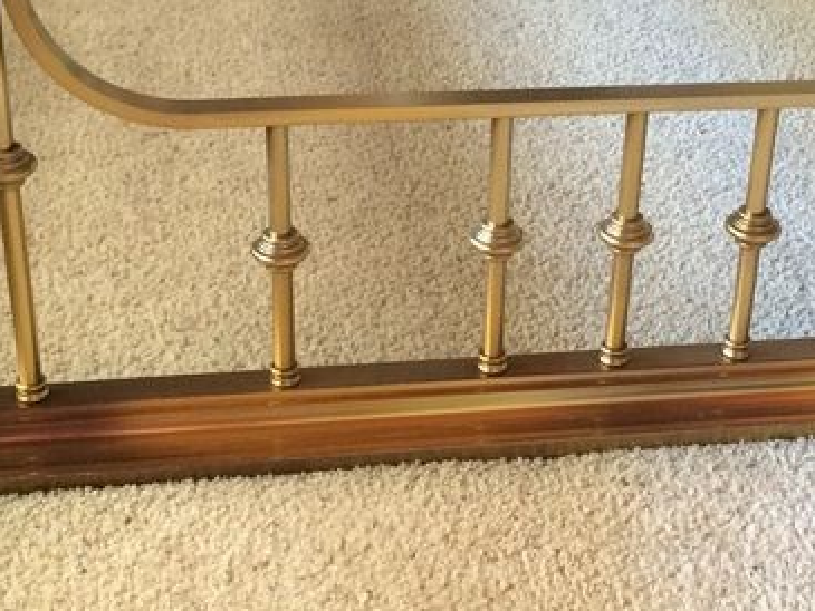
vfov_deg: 19.9
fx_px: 1743
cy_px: 211
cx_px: 520
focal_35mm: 74
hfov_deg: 26.2
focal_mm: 4.12
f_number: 2.2
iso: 160
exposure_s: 1/30
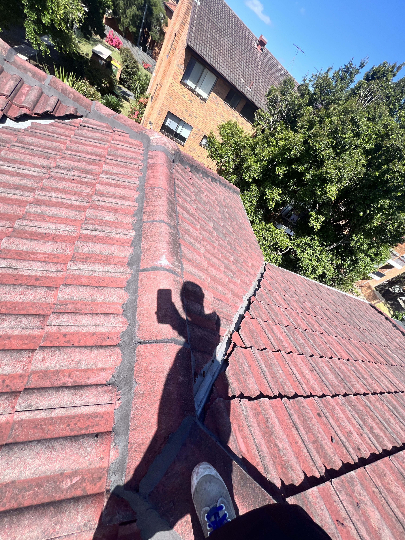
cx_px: 202
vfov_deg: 106.2
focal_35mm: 13
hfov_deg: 89.9
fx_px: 203
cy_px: 270
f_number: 1.8
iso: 32
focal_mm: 1.57
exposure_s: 1/881
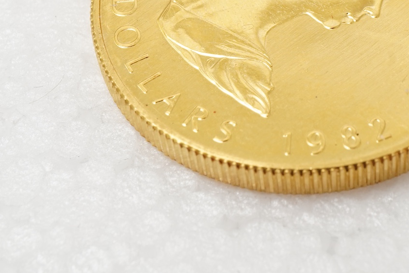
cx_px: 303
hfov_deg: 21.1
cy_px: -11
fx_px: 1091
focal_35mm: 96
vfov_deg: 14.0
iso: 800
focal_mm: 30
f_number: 16
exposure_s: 1/125
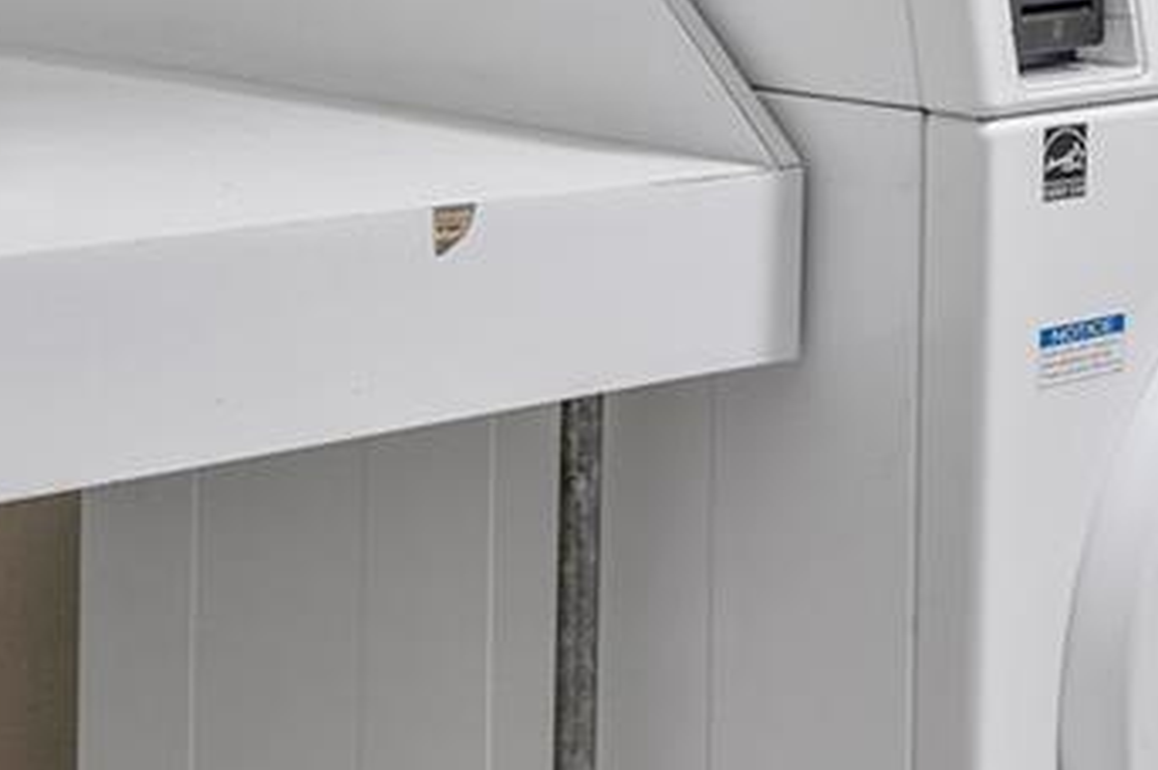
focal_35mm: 84
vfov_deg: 15.4
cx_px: 216
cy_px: -260
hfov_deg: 23.8
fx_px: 2699
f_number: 8
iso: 320
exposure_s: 1/5
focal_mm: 18
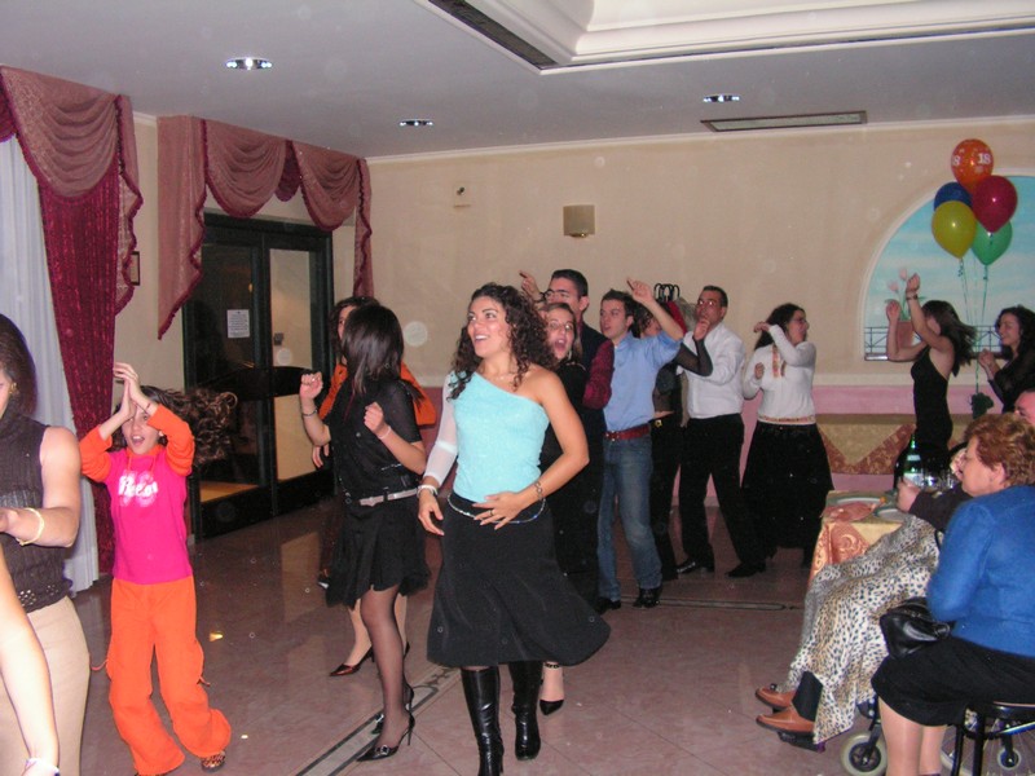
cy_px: 388
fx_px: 1076
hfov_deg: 51.4
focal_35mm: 36
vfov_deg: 39.7
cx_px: 518
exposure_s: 1/40
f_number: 3.2
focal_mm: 6
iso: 200
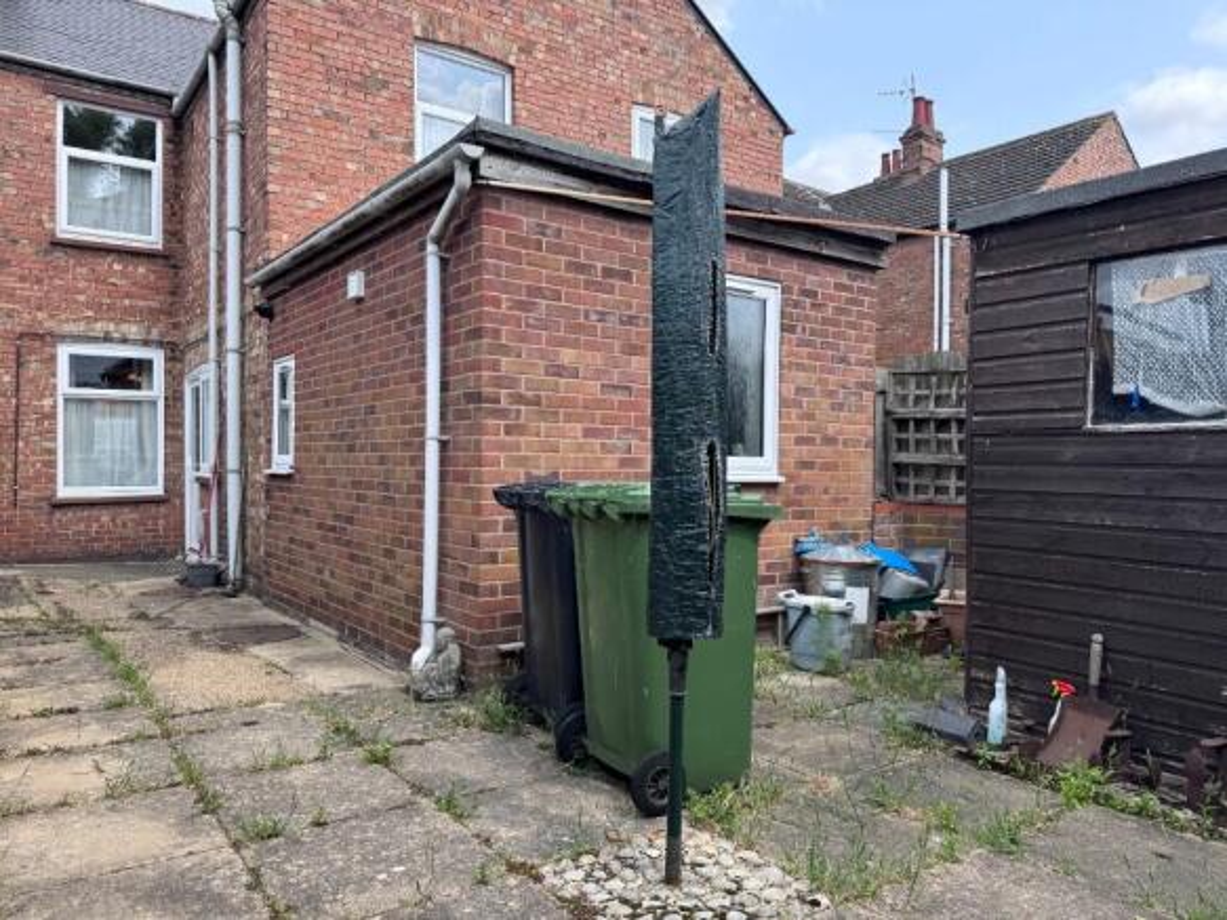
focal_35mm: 24
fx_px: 851
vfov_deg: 56.8
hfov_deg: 71.6
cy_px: 460
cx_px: 614
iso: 80
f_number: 1.78
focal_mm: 6.76
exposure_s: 1/1488
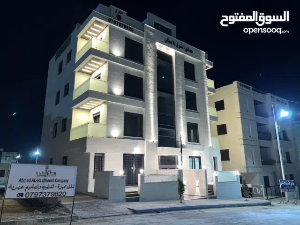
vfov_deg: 53.1
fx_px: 225
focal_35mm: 26
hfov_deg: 67.3
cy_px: 112
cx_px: 150
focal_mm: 5.7
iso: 80
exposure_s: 1/9
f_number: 1.5
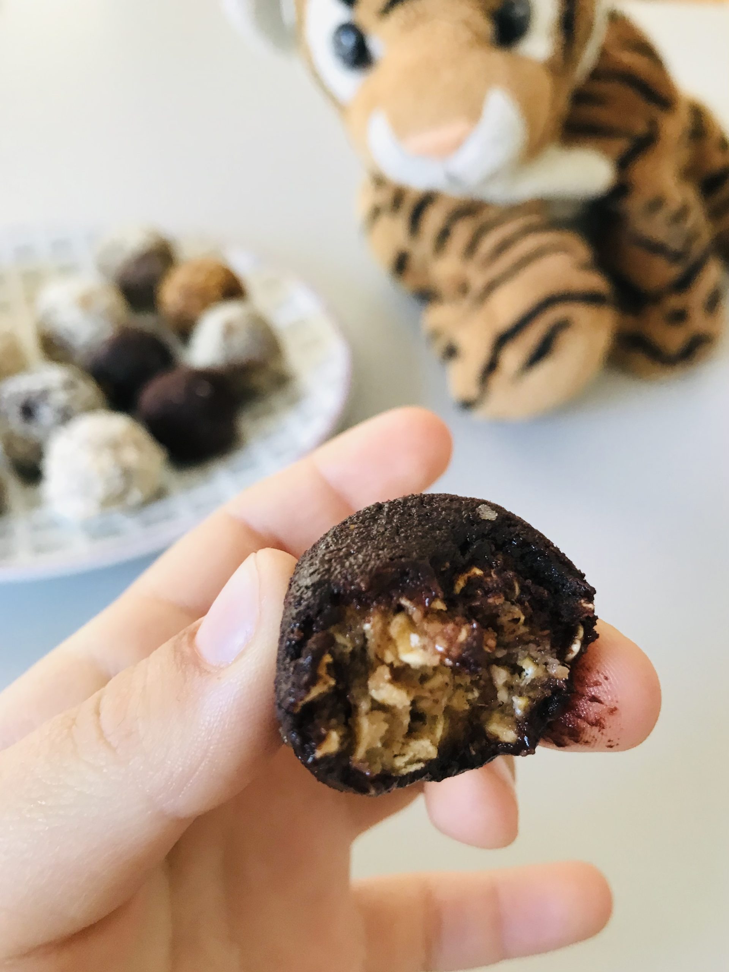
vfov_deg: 63.4
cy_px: 486
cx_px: 364
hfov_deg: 49.7
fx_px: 786
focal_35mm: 28
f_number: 1.8
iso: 40
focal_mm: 3.99
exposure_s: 1/25
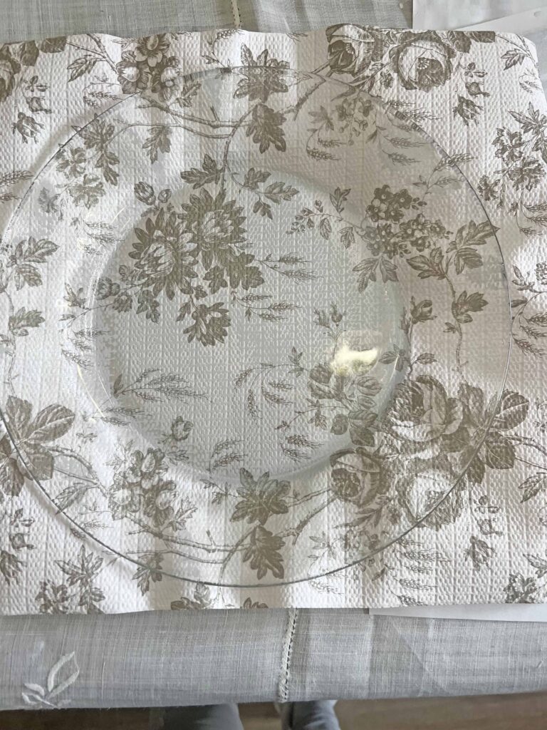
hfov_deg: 53.1
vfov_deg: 67.3
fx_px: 548
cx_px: 274
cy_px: 365
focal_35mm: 26
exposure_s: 1/120
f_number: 1.5
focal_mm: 5.7
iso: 125
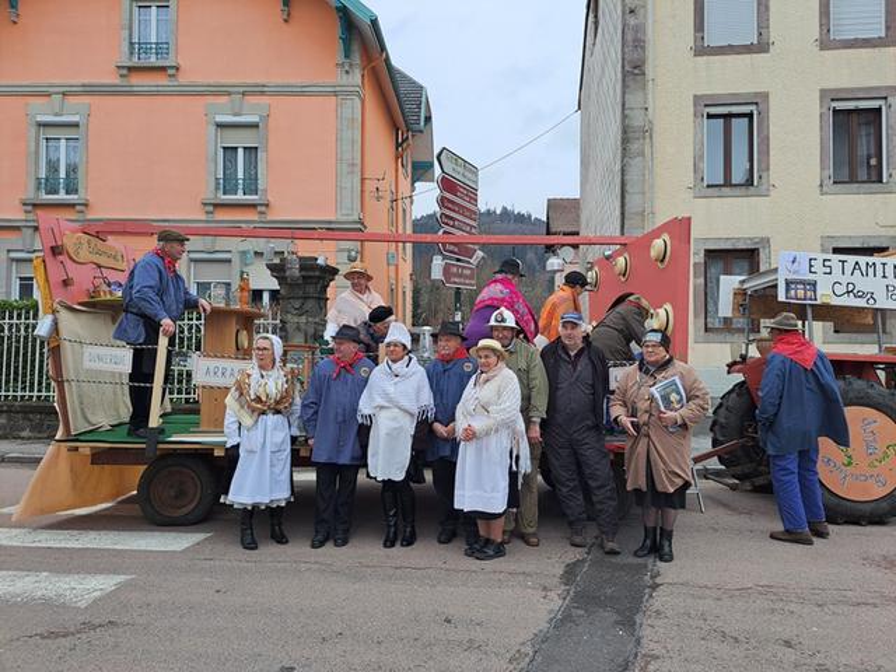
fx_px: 621
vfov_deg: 56.8
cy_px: 336
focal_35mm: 24
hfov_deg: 71.6
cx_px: 448
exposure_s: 1/100
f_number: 1.8
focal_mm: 5.23
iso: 50
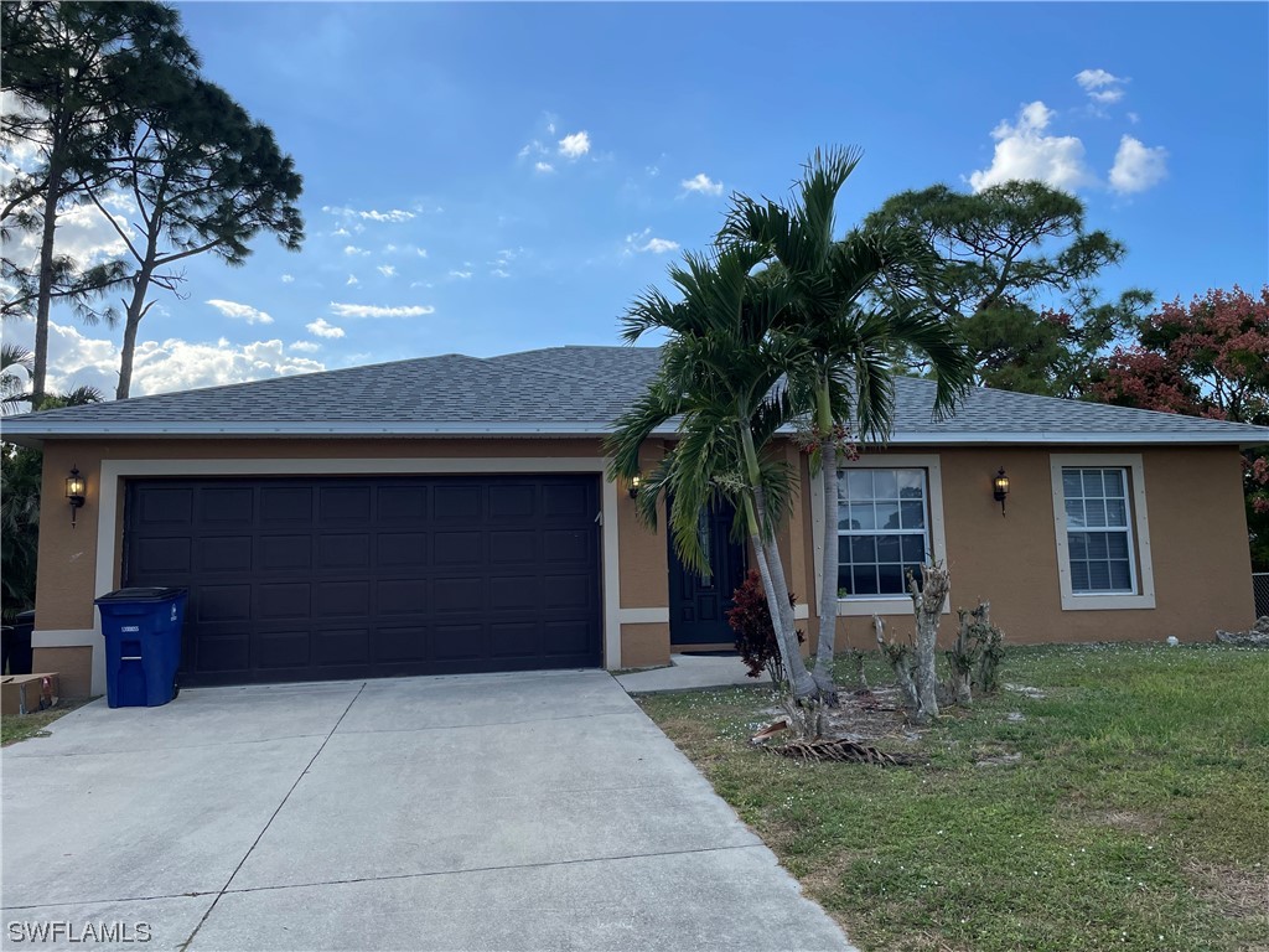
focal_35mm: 26
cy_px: 476
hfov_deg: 67.3
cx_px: 634
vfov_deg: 53.1
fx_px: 953
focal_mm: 4.2
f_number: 1.6
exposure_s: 1/2257
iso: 32
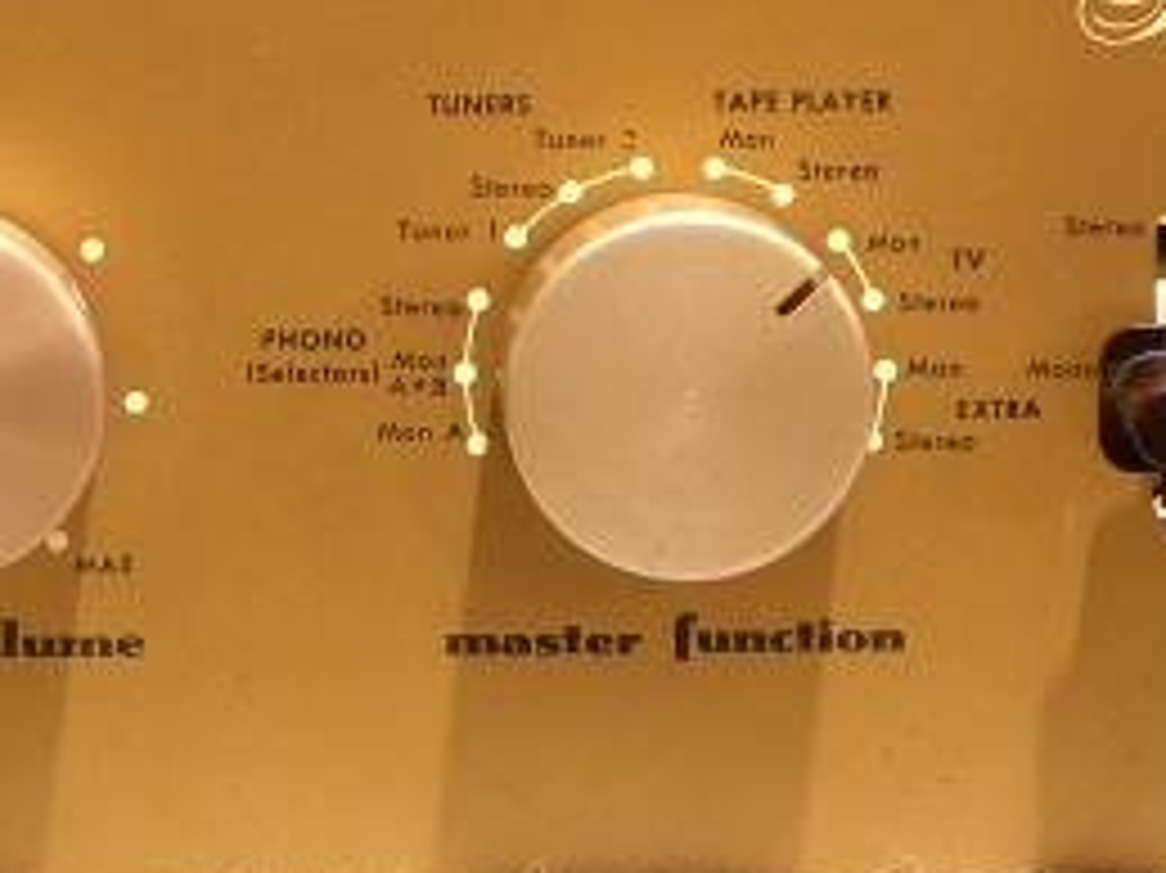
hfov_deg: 10.0
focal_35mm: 198
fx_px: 6666
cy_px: 351
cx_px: 648
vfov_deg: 7.5
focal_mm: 16.6
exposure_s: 1/8
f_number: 4.4
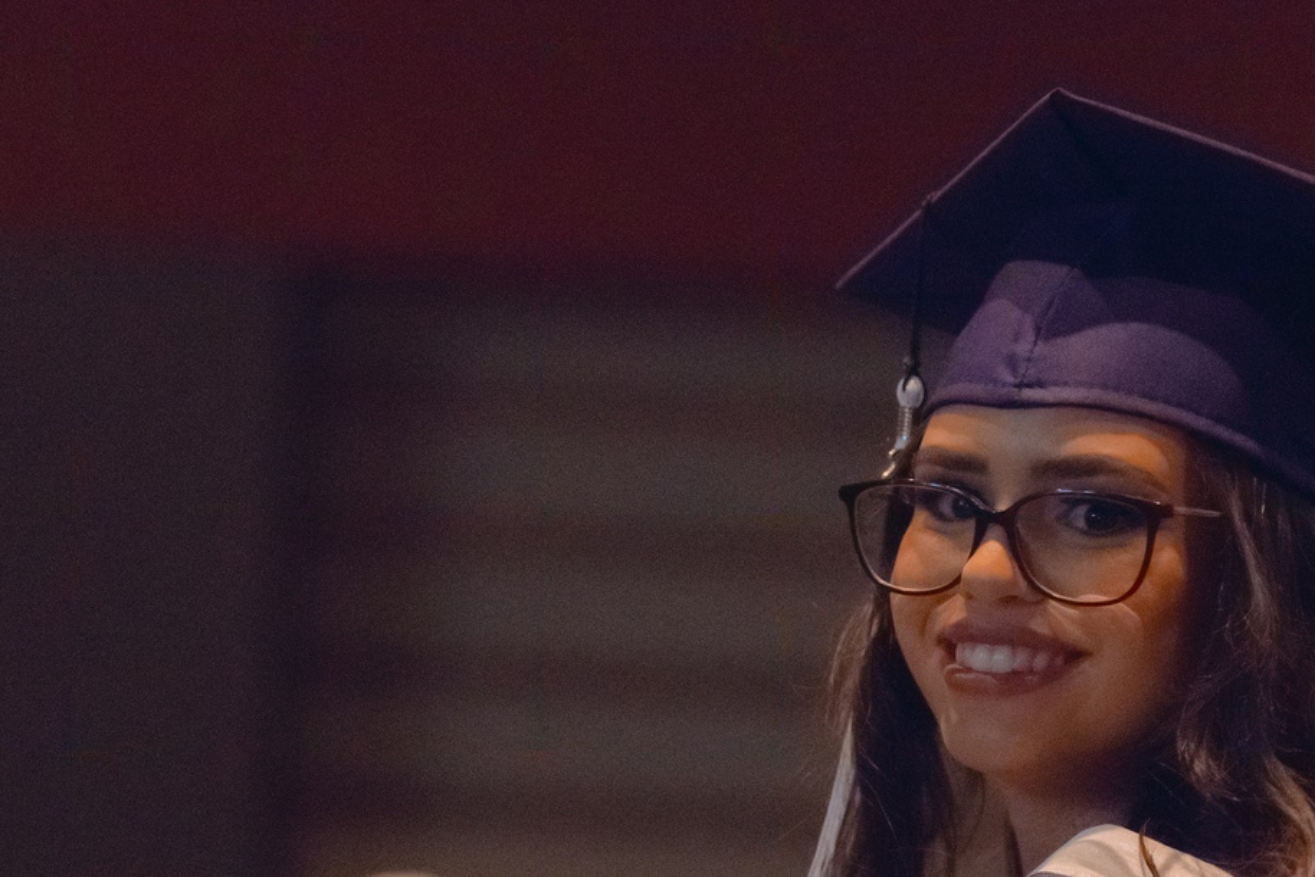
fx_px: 10742
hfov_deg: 7.0
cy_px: 800
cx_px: 971
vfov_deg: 4.7
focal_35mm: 294
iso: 8000
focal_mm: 105
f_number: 3.2
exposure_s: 1/250
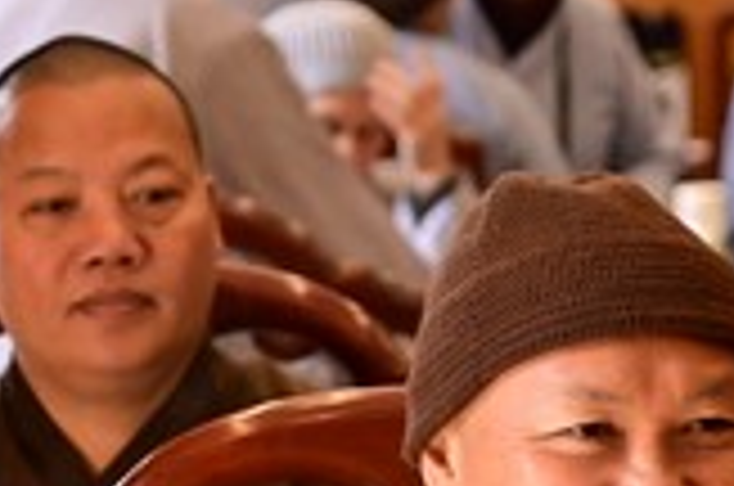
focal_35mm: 280
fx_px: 5698
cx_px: 775
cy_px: 644
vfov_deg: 4.9
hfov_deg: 7.3
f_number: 4
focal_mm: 70
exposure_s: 1/100
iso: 1000
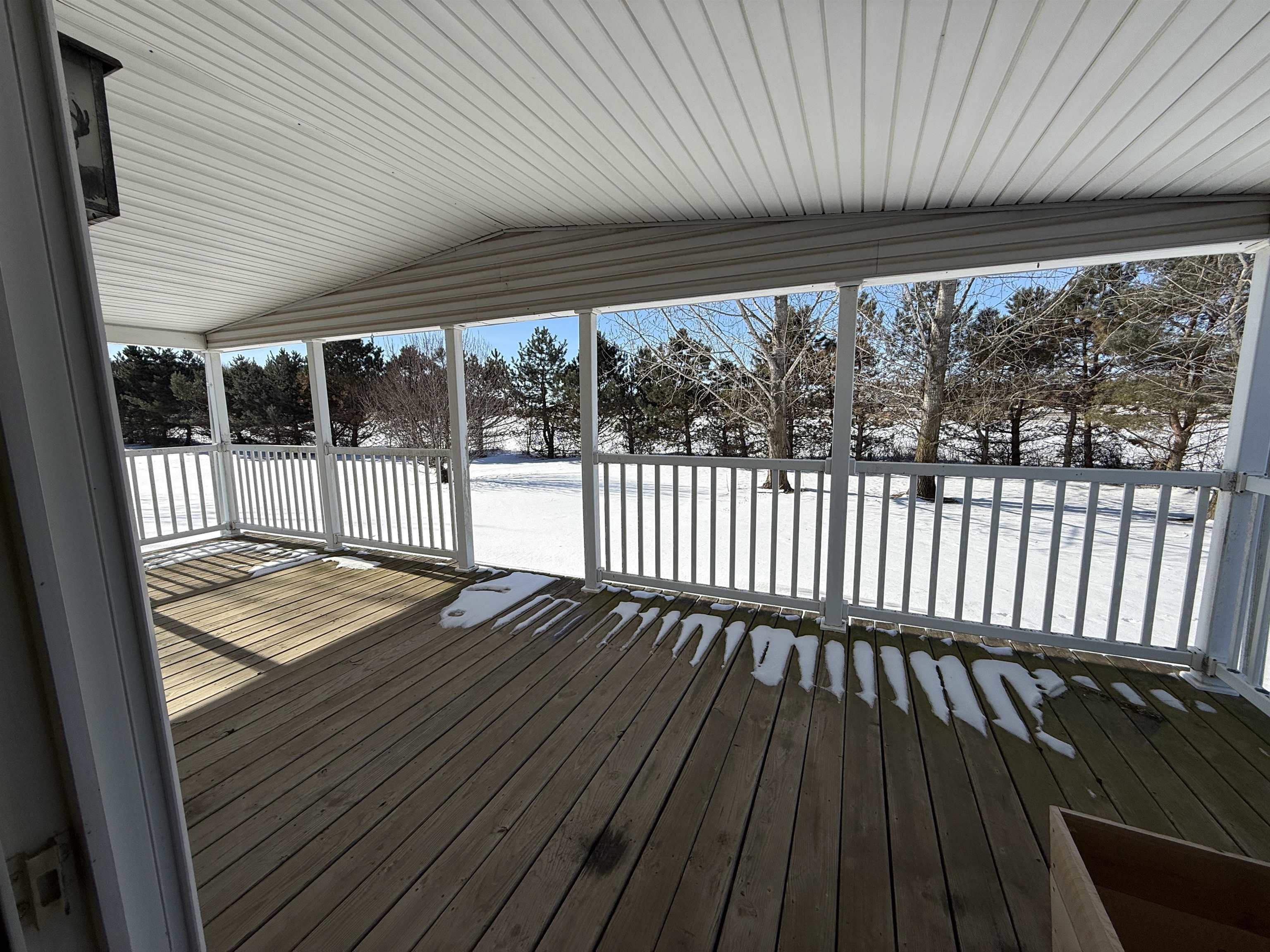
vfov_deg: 85.7
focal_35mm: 14
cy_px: 476
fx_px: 514
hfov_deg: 102.1
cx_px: 635
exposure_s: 1/3663
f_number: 2.2
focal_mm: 2.22
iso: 50
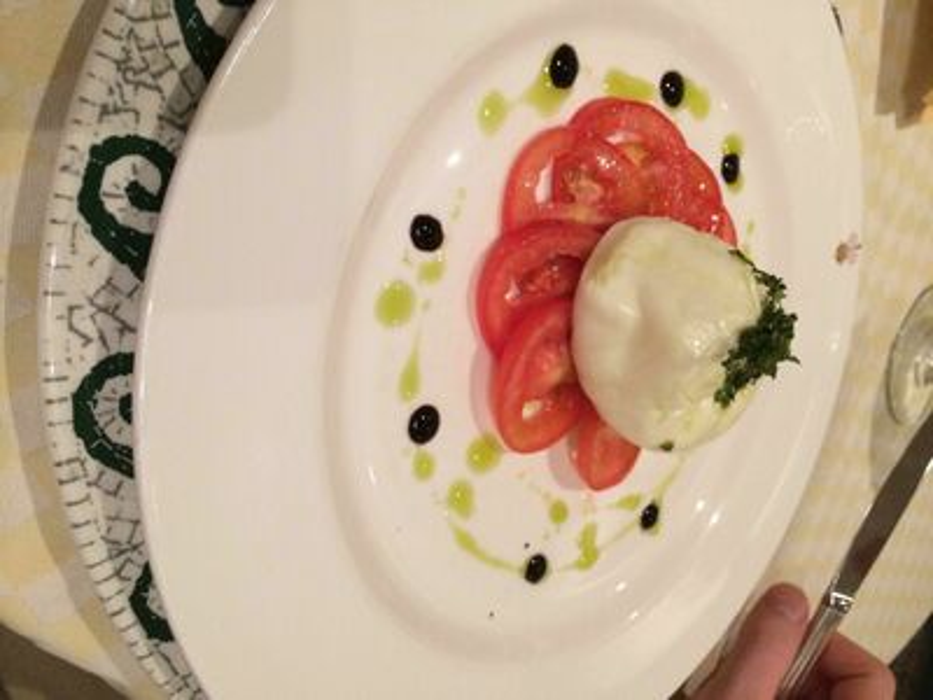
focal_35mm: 30
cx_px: 466
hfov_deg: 60.0
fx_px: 809
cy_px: 350
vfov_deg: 46.8
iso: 320
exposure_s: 1/17
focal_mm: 4.12
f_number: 2.2
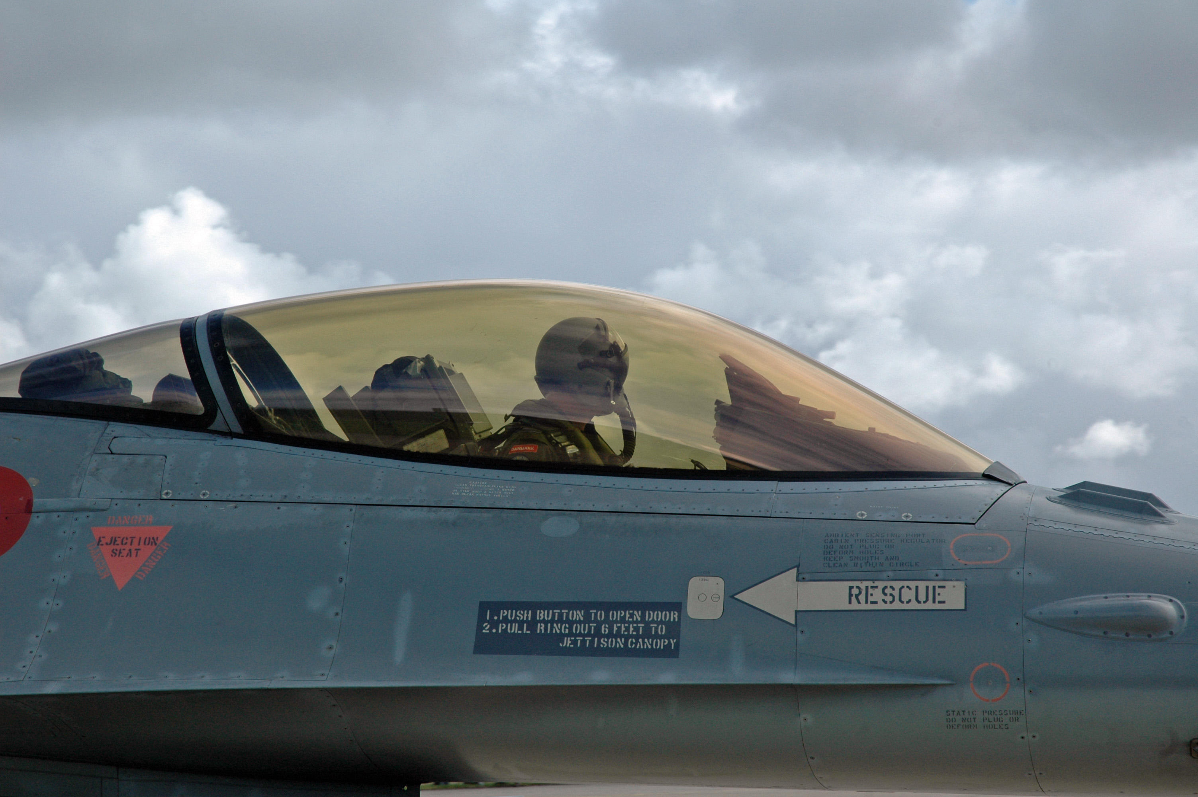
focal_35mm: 105
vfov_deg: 13.0
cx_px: 599
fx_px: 3491
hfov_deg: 19.5
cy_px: 398
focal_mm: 70
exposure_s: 1/500
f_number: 11
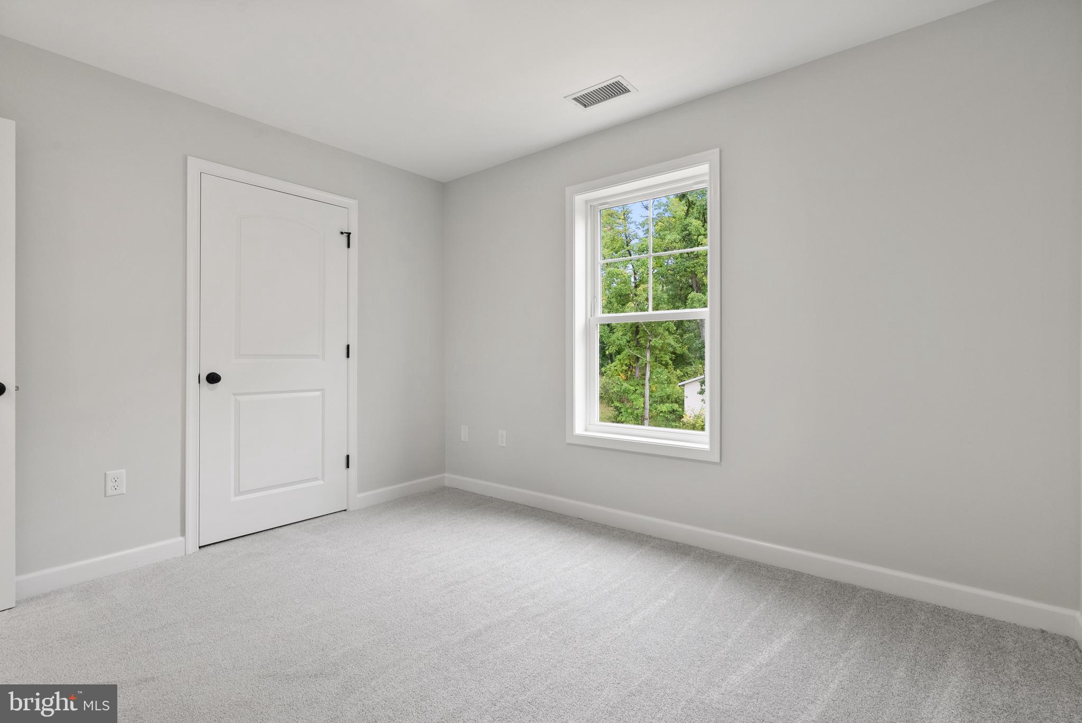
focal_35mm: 16
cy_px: 362
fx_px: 481
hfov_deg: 96.7
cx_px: 541
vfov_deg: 73.8
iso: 640
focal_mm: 16
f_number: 10
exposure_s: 1/13
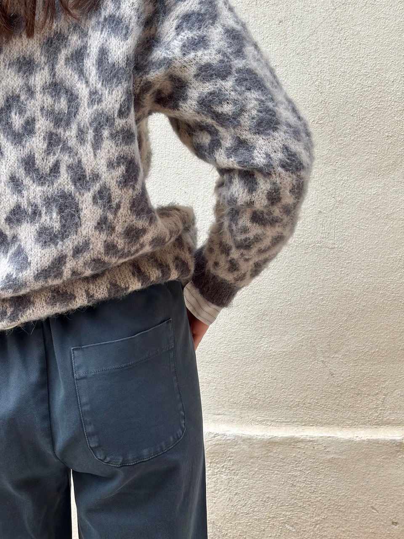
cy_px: 270
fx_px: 809
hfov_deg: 28.0
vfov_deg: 36.8
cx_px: 202
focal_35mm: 52
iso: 32
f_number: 1.6
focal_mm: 5.96
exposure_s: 1/212
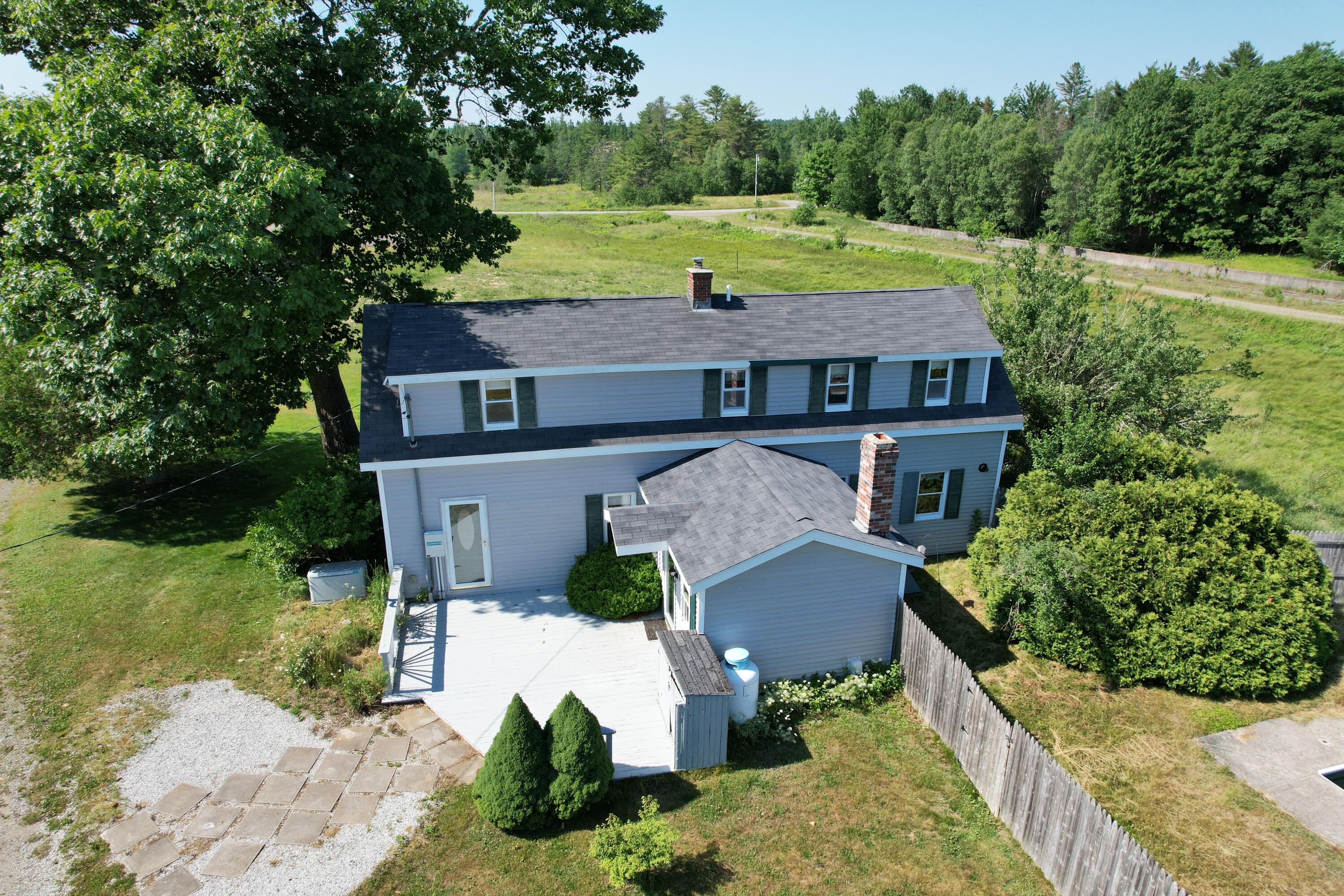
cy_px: 448
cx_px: 672
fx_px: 821
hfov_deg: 78.6
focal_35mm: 22
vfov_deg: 57.2
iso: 110
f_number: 2.8
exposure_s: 1/1250
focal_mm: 8.38
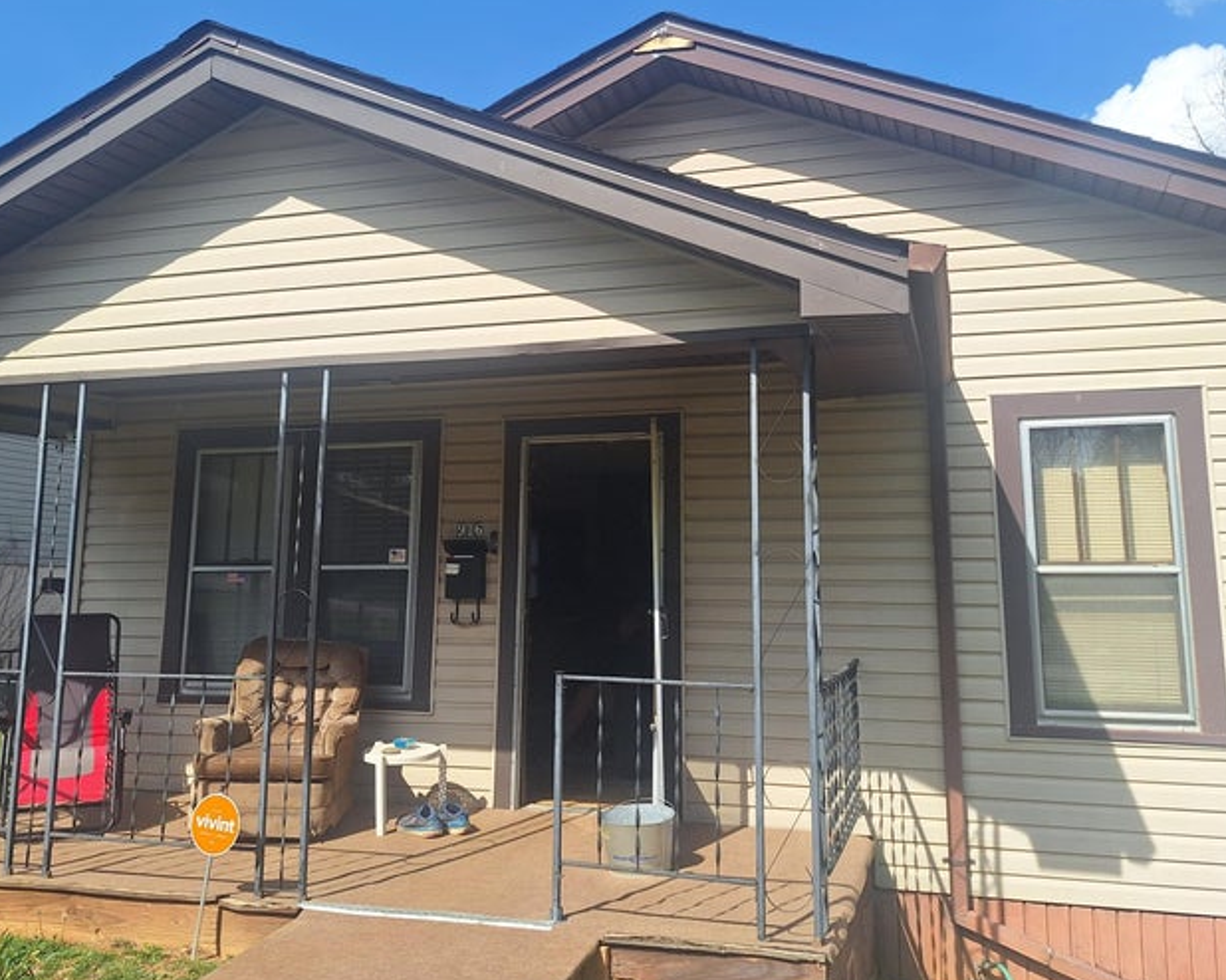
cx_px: 570
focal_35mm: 31
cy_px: 403
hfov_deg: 57.1
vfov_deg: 46.9
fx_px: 1124
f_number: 1.8
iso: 40
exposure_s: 1/2857
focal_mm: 5.54
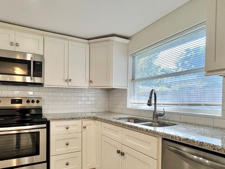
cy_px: 103
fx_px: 130
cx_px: 92
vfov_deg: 65.2
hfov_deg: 81.0
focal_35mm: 20
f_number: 1.8
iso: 125
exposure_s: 1/120
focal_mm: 1.57
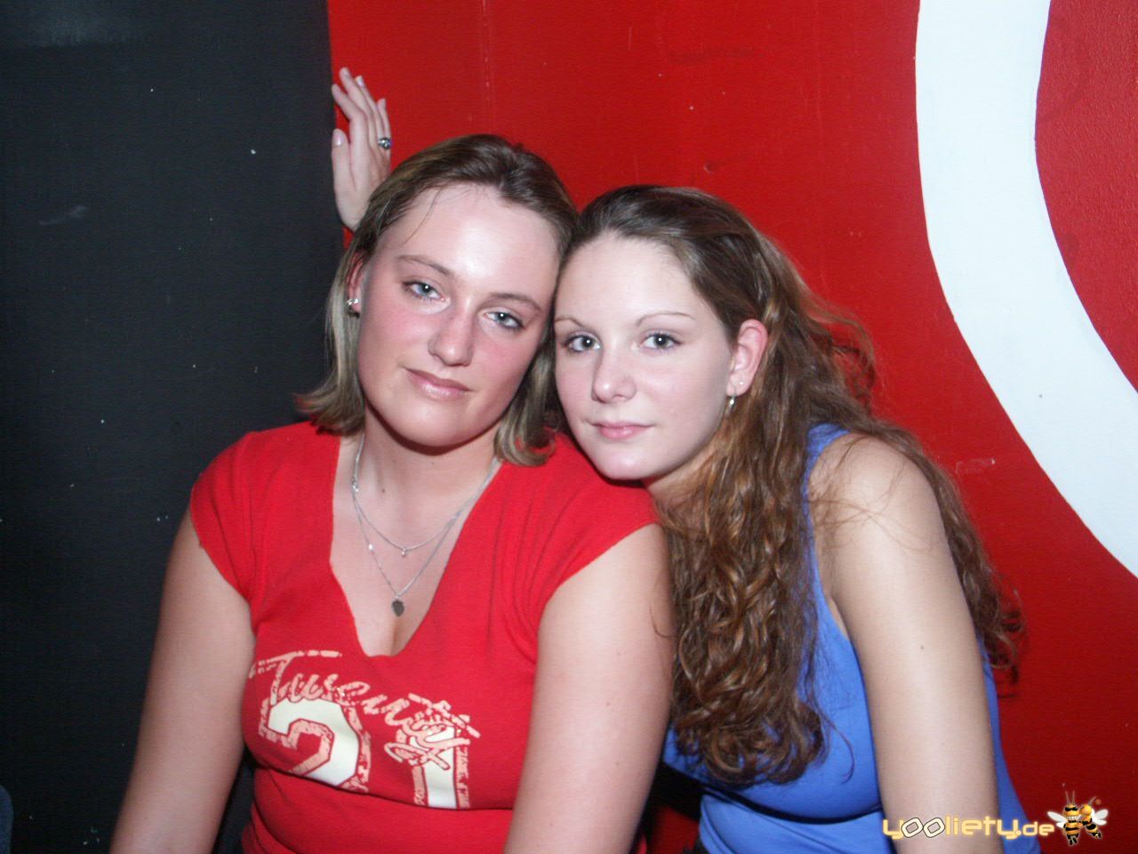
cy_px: 427
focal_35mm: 35
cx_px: 569
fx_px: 1151
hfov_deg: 52.6
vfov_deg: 40.7
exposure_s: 1/45
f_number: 2.8
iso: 200
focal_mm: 9.24
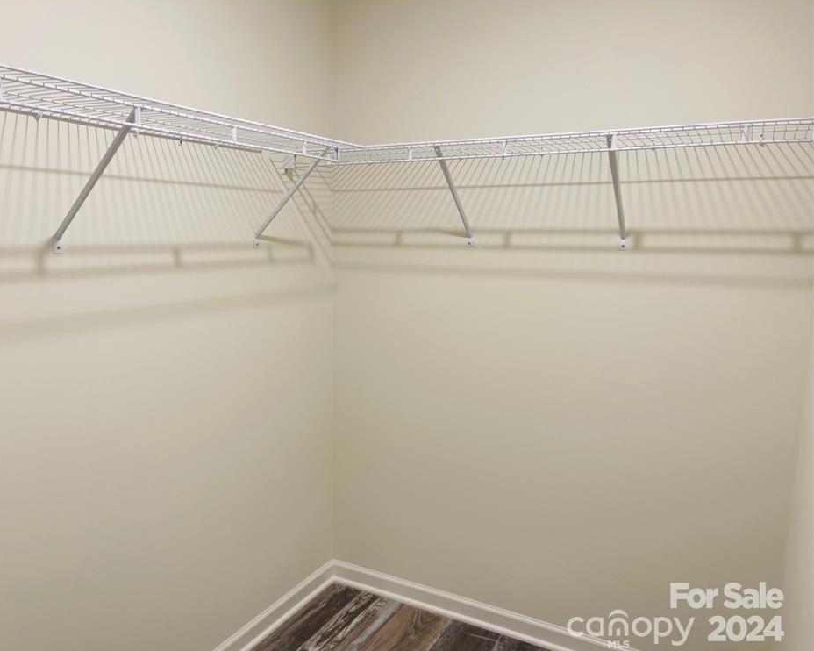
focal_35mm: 28
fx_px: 674
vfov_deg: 51.5
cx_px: 366
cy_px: 328
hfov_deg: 62.1
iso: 64
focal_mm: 5.1
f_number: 1.6
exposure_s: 1/60
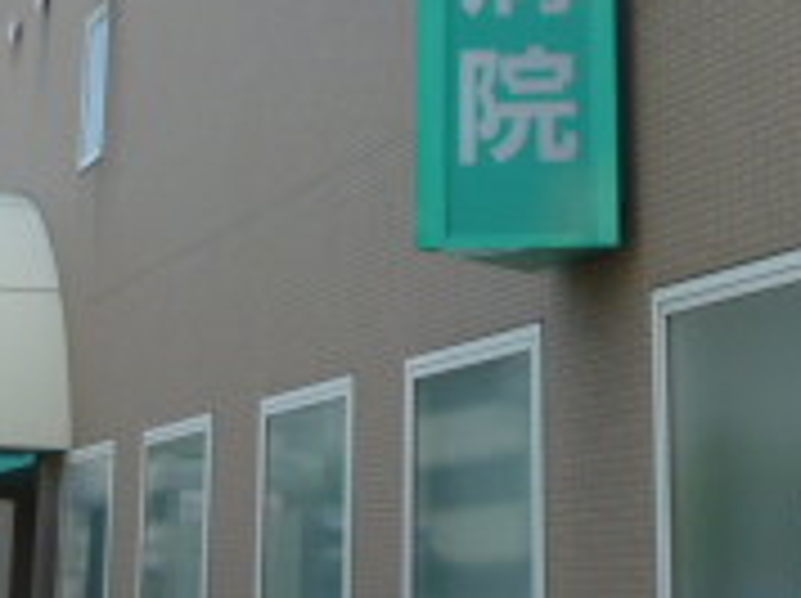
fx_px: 2080
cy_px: -121
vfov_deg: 15.8
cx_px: 382
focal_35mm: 90
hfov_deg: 21.8
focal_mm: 4.5
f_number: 3.1
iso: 100
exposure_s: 1/640
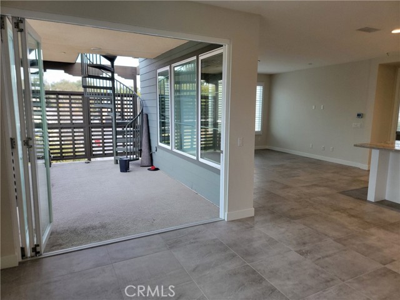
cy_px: 150
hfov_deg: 71.6
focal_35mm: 24
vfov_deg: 56.8
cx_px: 200
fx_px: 277
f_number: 1.8
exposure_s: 1/120
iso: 100
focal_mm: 6.7
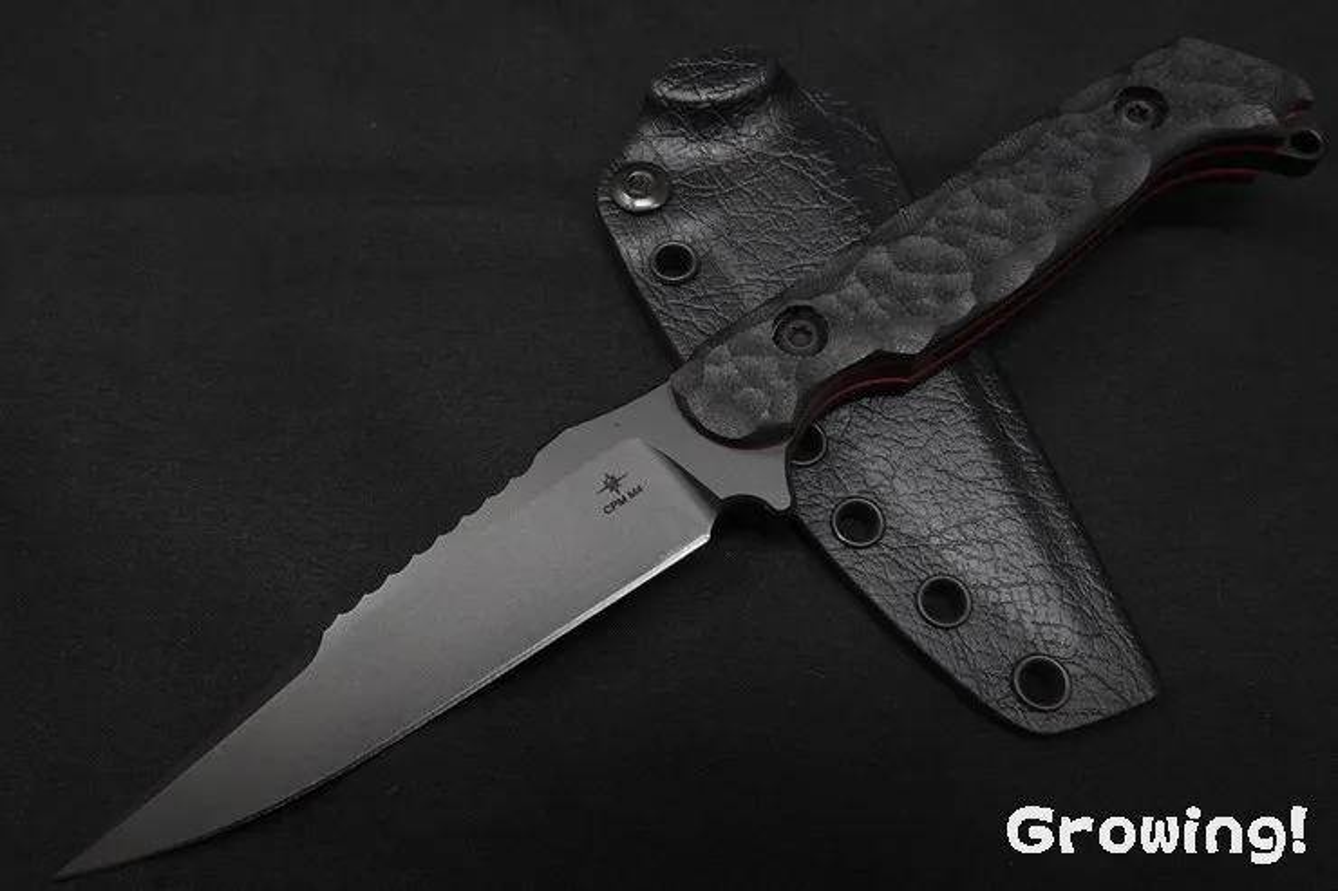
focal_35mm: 29
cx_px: 669
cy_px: 446
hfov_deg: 63.7
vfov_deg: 44.9
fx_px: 1078
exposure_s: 1/30
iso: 800
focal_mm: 10.83
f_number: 10
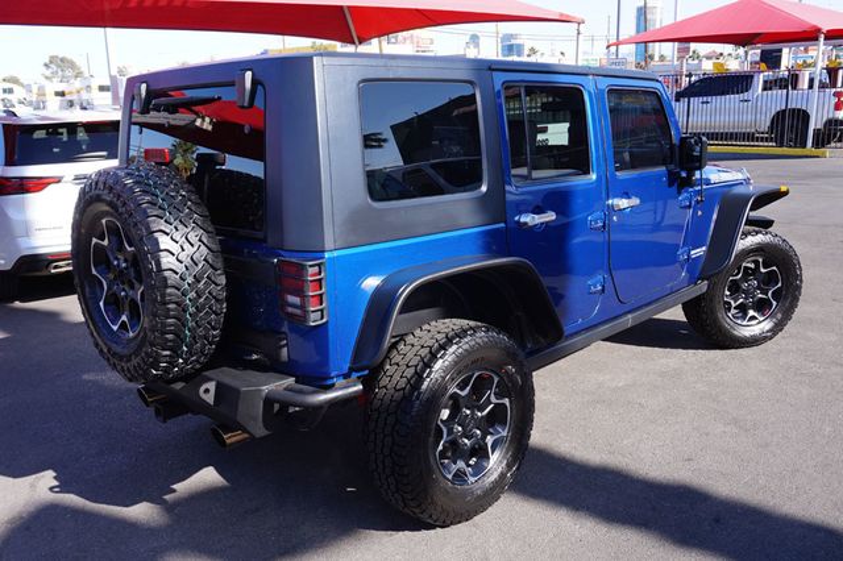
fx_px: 737
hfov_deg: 59.5
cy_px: 280
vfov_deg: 41.7
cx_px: 422
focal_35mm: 32
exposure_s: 1/80
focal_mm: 21
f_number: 8
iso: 100
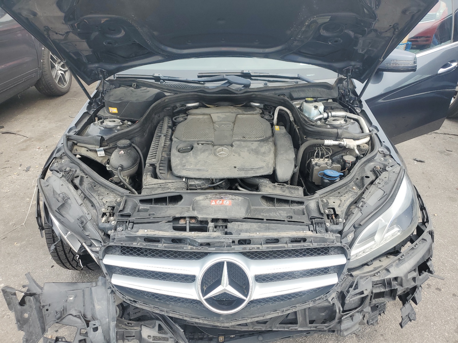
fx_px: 344
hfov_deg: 67.3
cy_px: 172
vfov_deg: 53.1
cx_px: 229
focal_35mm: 26
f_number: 1.5
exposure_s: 1/714
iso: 50
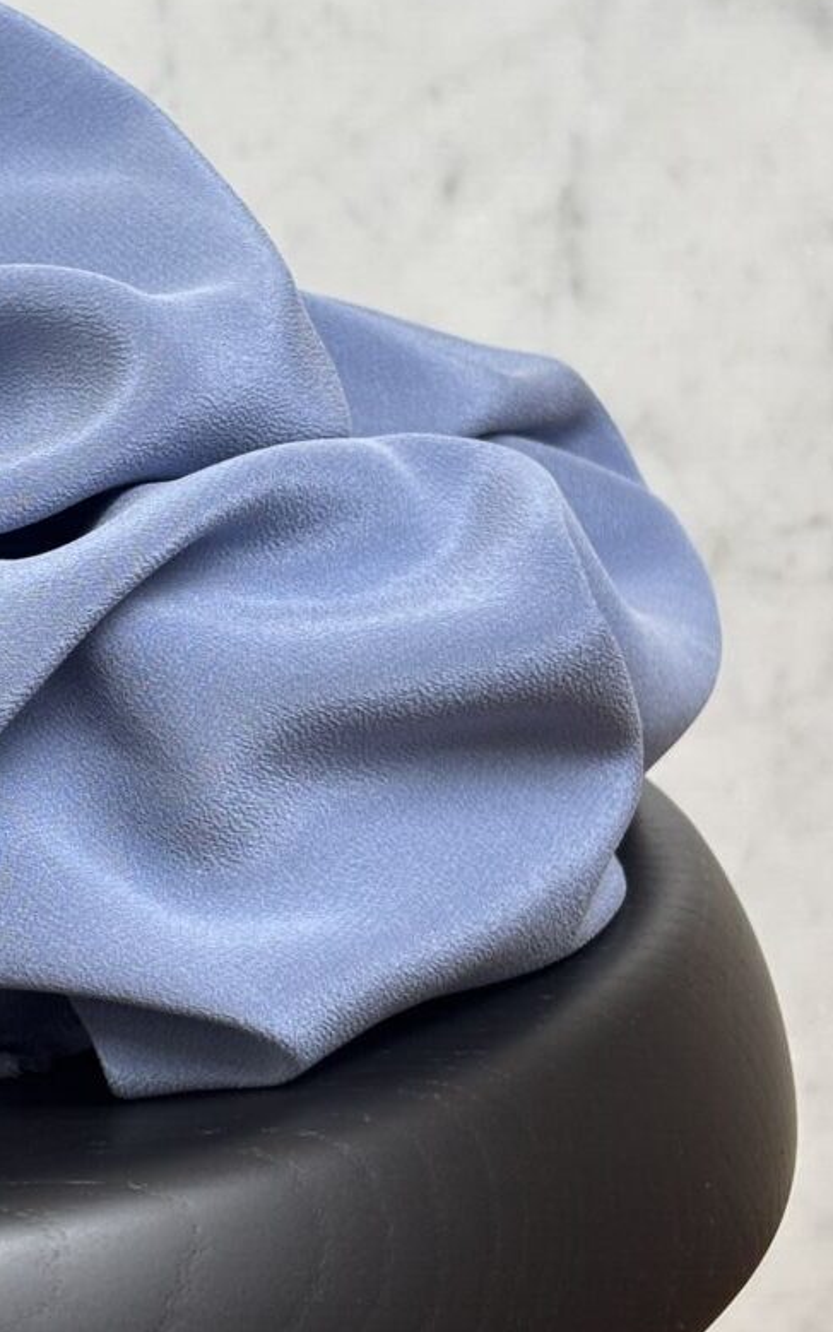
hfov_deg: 13.0
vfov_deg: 21.0
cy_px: 682
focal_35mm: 99
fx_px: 3595
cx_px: -63
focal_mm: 5.96
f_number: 1.6
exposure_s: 1/77
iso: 50
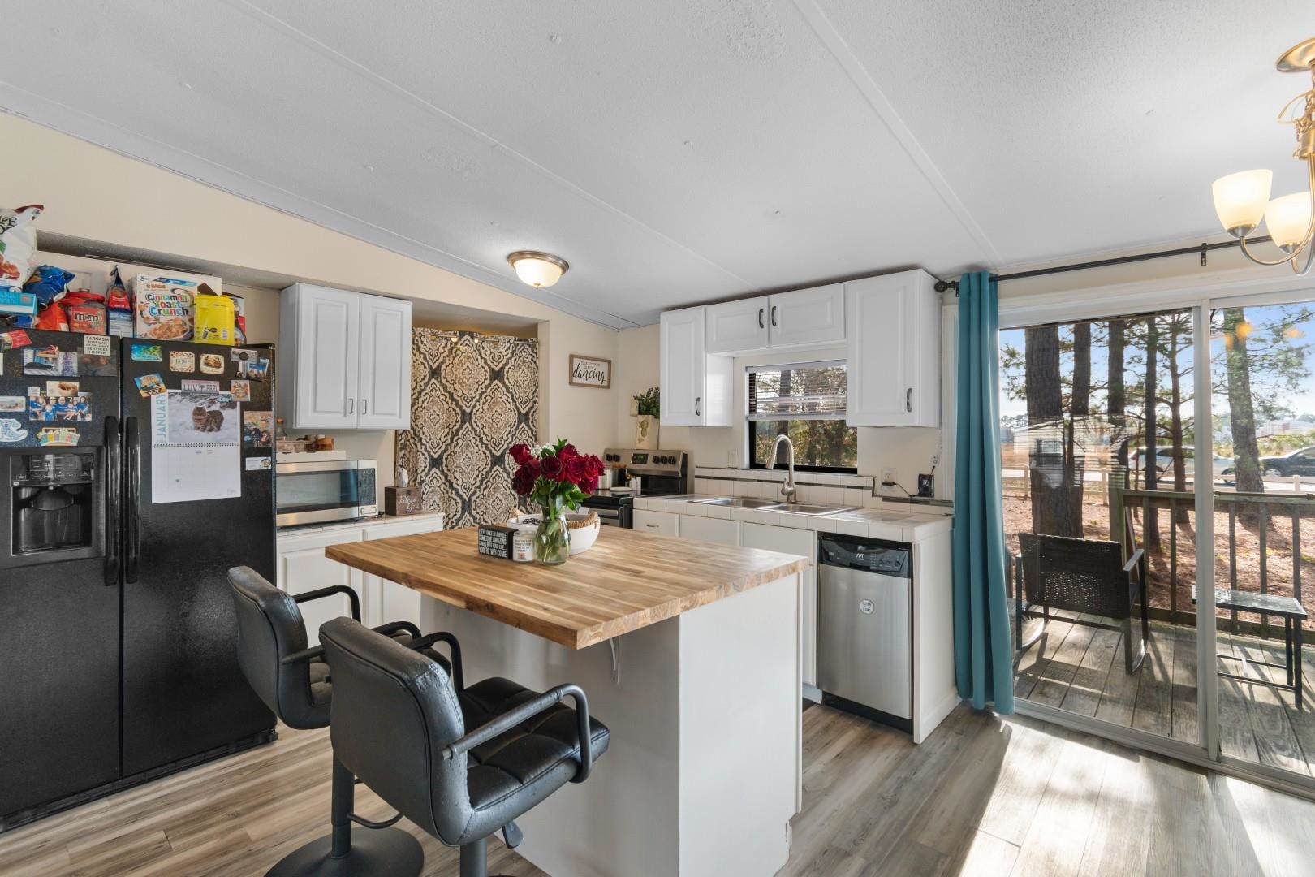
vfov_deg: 77.3
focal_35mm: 15
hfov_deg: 100.4
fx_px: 548
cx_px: 658
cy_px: 438
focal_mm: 10
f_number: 4.5
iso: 100
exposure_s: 1/13
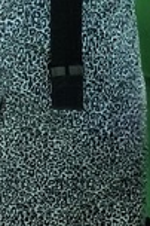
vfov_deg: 11.6
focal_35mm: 152
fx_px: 952
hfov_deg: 9.0
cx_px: 6
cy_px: -280
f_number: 1.6
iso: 50
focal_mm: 5.1
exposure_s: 1/2632
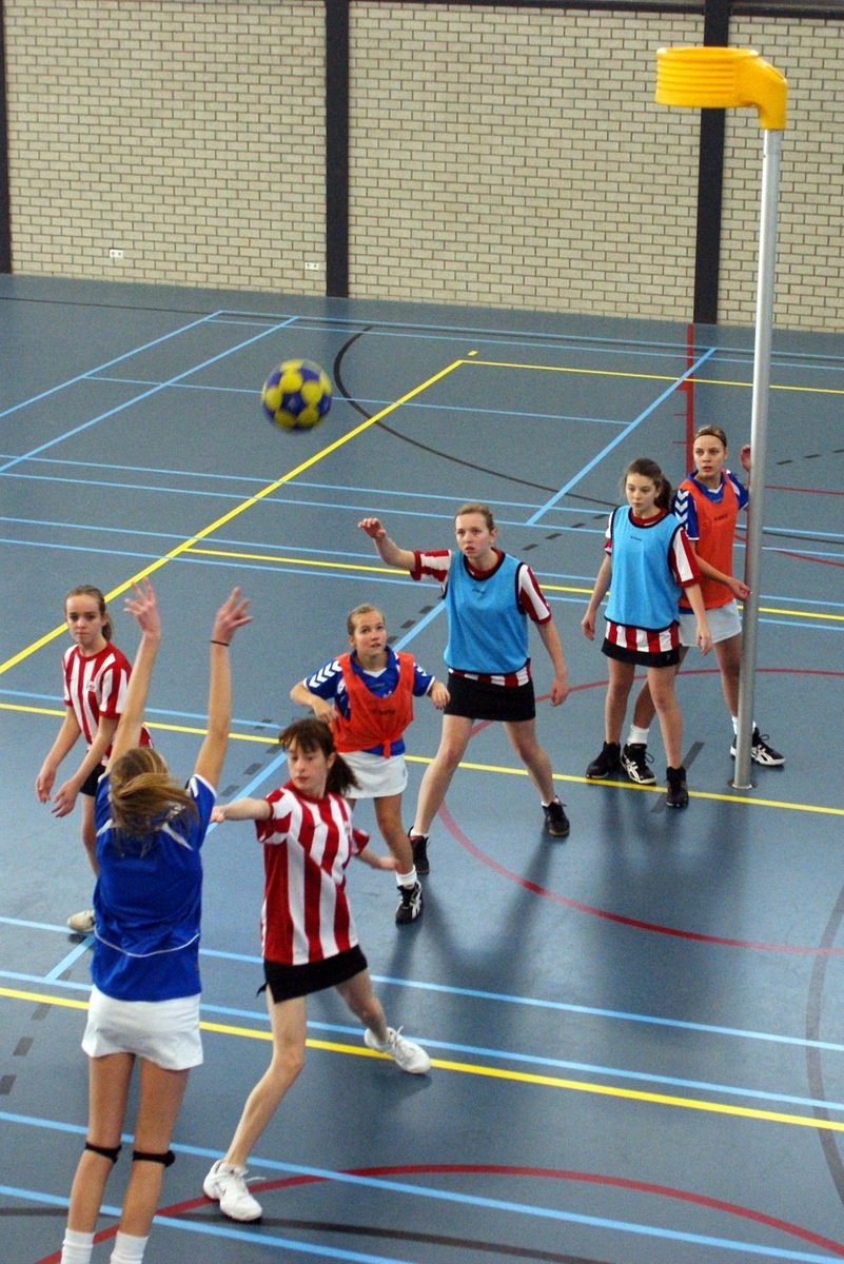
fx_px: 1476
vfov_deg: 46.4
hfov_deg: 31.9
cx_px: 422
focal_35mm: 42
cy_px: 632
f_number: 4.5
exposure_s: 1/200
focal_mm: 28
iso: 800
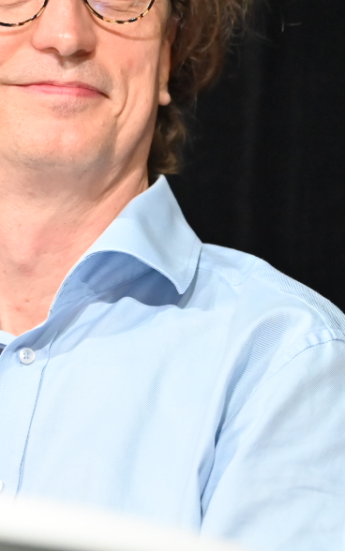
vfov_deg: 4.2
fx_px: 7590
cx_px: 46
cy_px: 129
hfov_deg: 2.6
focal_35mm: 505
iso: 4500
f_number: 2.8
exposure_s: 1/200
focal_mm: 180
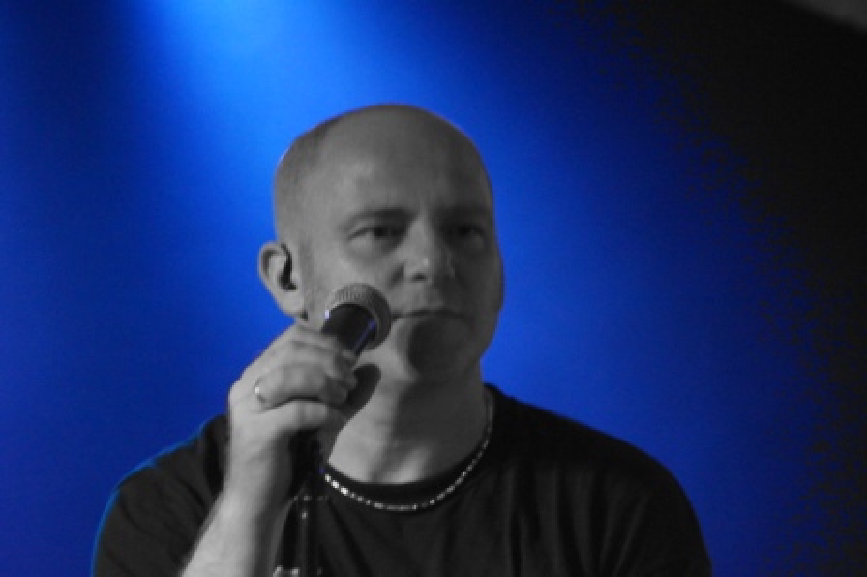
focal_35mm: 450
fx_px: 10829
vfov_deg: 3.1
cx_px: 434
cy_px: 288
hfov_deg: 4.6
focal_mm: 300
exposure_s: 1/40
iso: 3200
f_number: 6.3
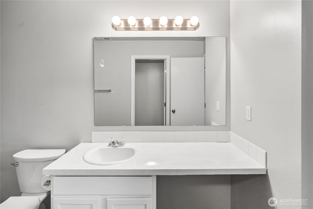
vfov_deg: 70.5
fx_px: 148
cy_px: 104
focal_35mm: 17
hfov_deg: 93.2
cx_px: 156
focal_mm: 17
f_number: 7.1
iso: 200
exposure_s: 1/60
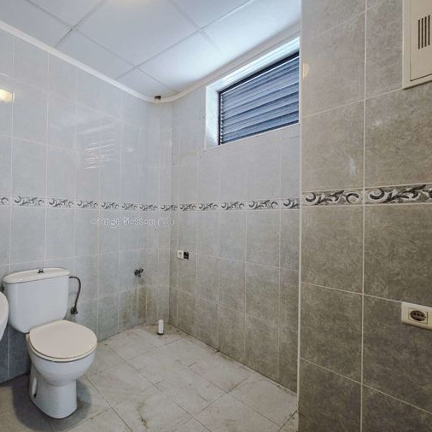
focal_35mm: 16
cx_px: 133
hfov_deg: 83.4
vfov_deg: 87.4
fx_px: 226
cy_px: 222
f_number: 2.2
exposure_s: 1/50
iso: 200
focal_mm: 2.2
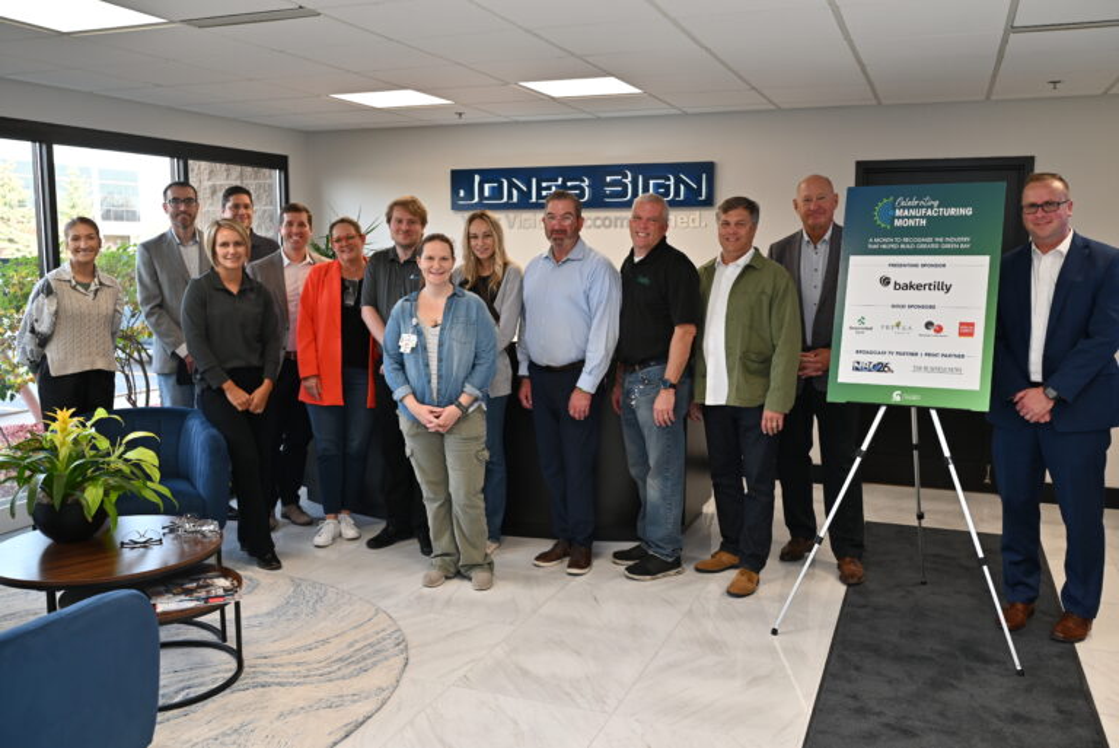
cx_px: 560
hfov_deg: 58.7
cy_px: 374
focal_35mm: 32
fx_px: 995
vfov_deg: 41.2
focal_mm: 32
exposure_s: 1/60
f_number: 4
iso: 250
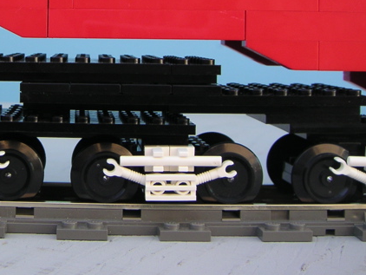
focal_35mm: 72
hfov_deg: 26.0
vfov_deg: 20.1
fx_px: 762
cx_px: 23
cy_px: 36
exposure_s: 1/125
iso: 50
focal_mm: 6
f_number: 2.8
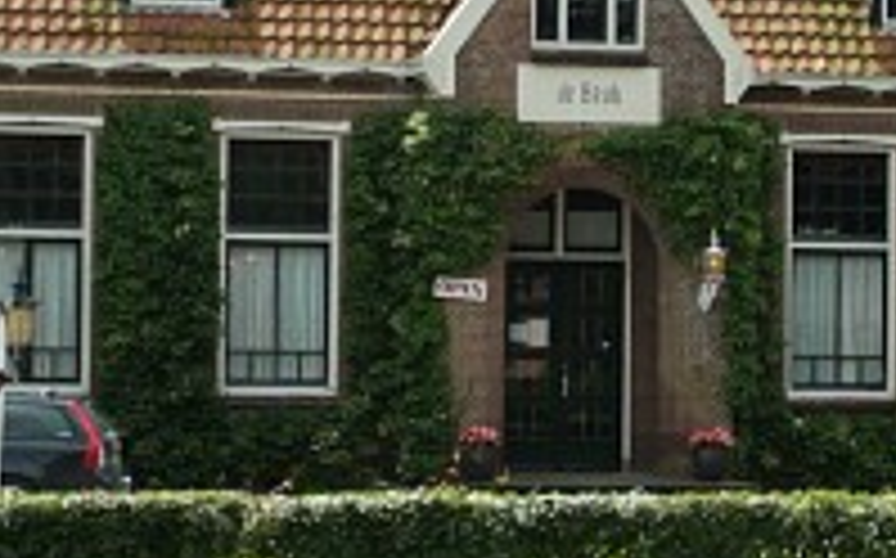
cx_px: 644
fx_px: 10589
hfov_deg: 4.8
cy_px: 169
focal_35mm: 434
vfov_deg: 3.0
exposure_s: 1/750
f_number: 6
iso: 200
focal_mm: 125
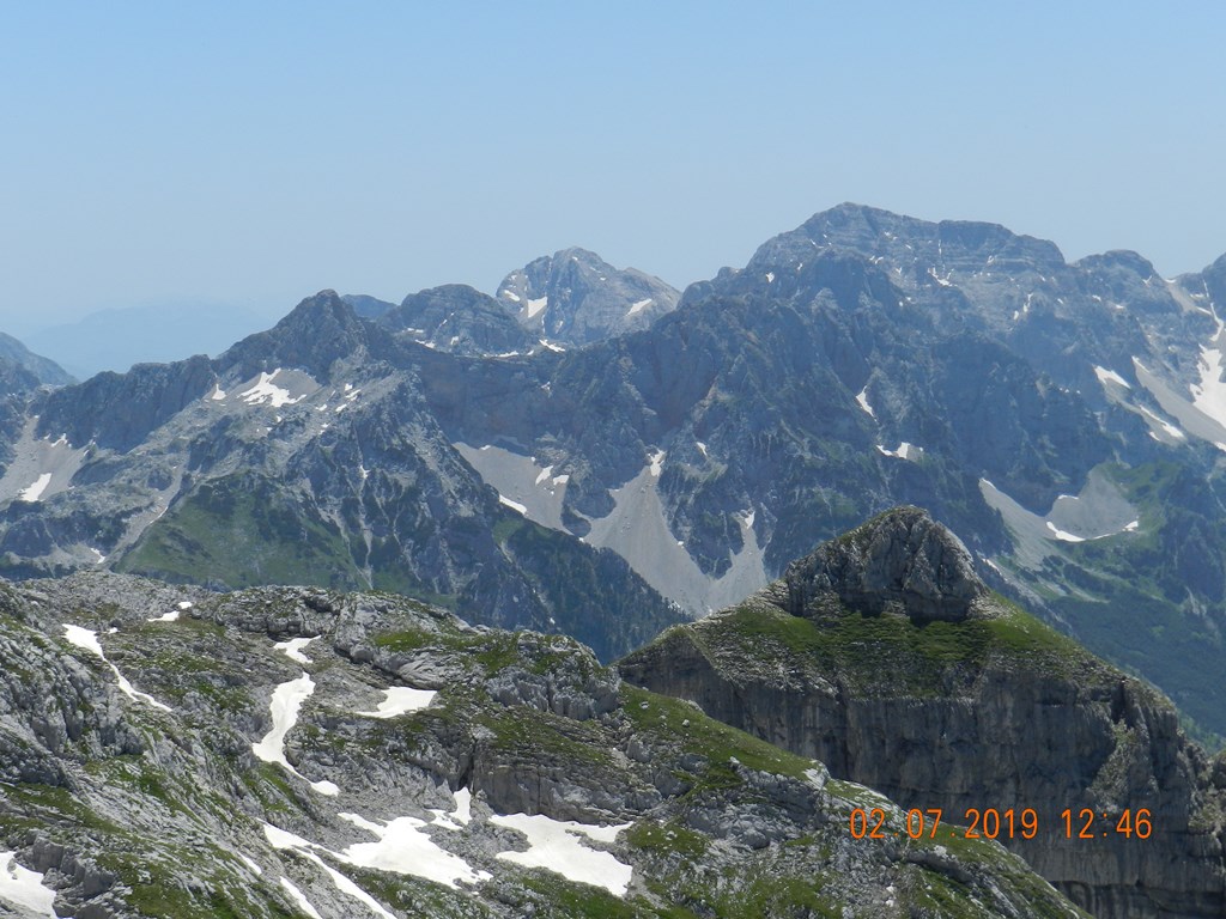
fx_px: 2975
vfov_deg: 17.6
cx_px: 613
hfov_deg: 23.3
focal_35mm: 84
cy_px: 460
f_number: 4.4
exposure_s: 1/1500
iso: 160
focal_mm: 14.9
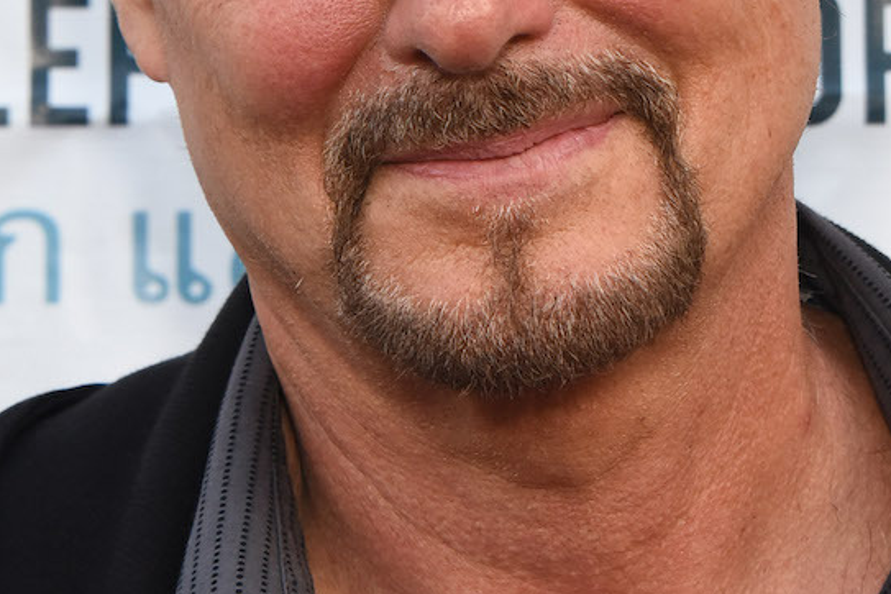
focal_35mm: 232
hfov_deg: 8.9
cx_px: 469
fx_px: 5742
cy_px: 23
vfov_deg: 5.9
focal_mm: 105
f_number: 7.1
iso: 1600
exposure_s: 1/160
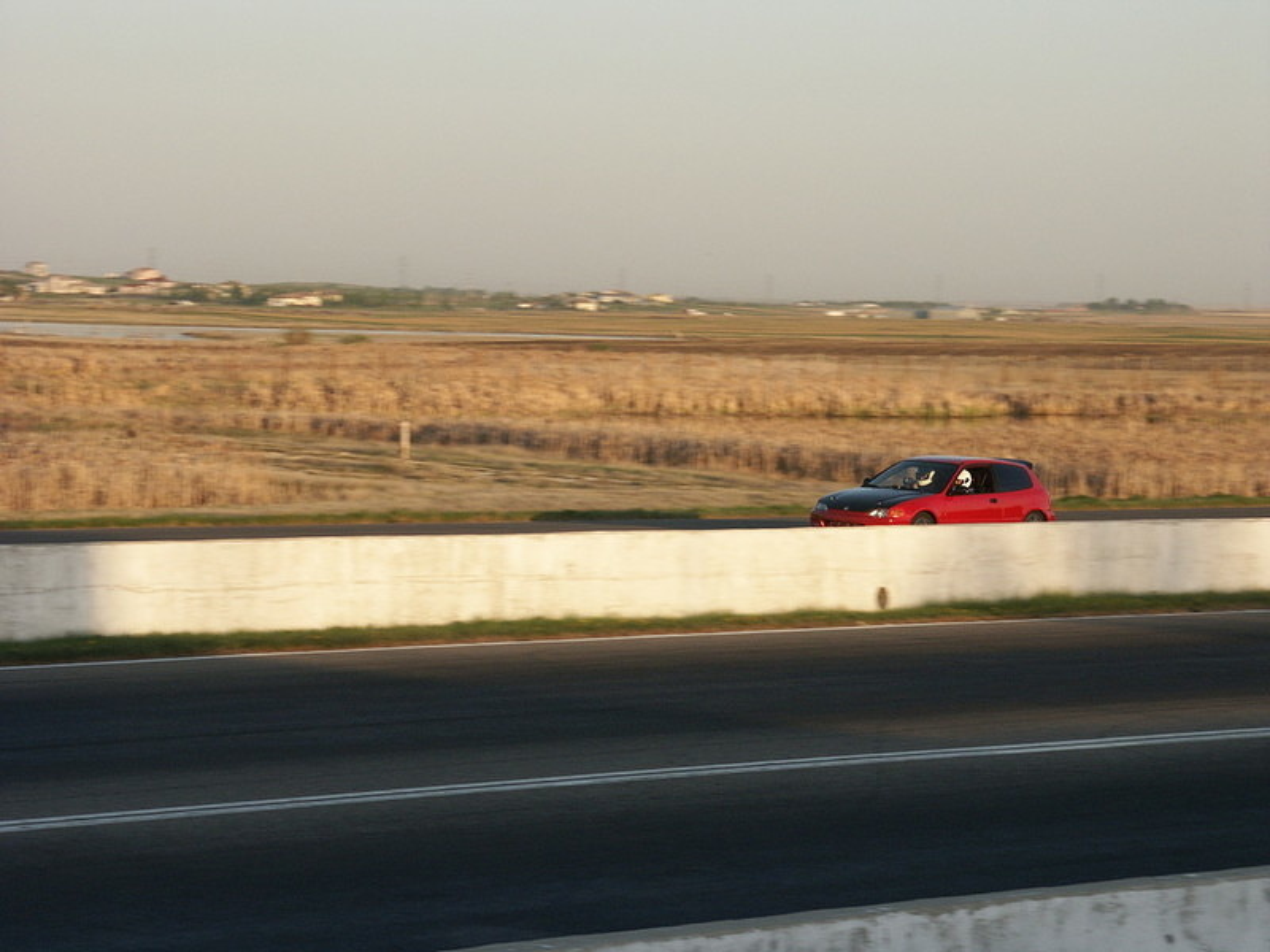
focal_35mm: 155
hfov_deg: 12.7
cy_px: 476
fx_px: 5687
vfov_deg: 9.6
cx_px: 635
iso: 100
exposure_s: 1/180
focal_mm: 39.24
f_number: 6.7
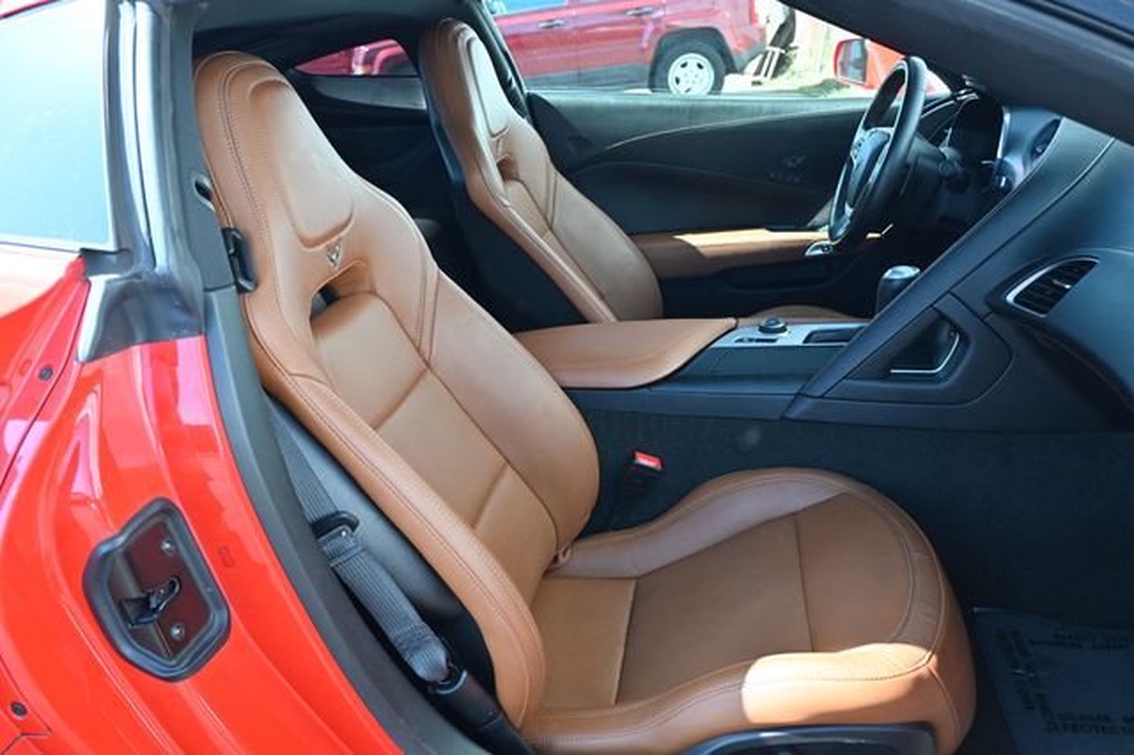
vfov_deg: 44.6
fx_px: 921
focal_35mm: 29
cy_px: 378
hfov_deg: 63.2
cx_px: 567
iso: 400
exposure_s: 1/200
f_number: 3.8
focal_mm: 19.5
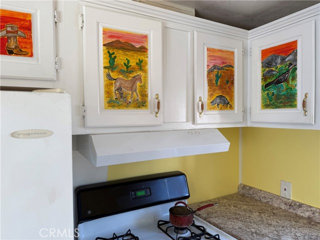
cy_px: 120
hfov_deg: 71.6
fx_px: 222
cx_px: 160
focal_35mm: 24
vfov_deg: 56.8
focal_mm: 6.76
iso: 80
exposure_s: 1/121
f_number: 1.78
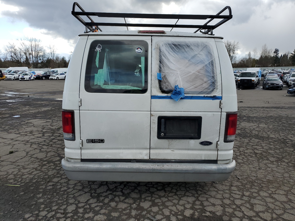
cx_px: 148
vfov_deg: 53.1
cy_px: 110
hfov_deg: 67.3
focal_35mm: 26
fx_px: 222
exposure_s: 1/1667
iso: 50
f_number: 1.5
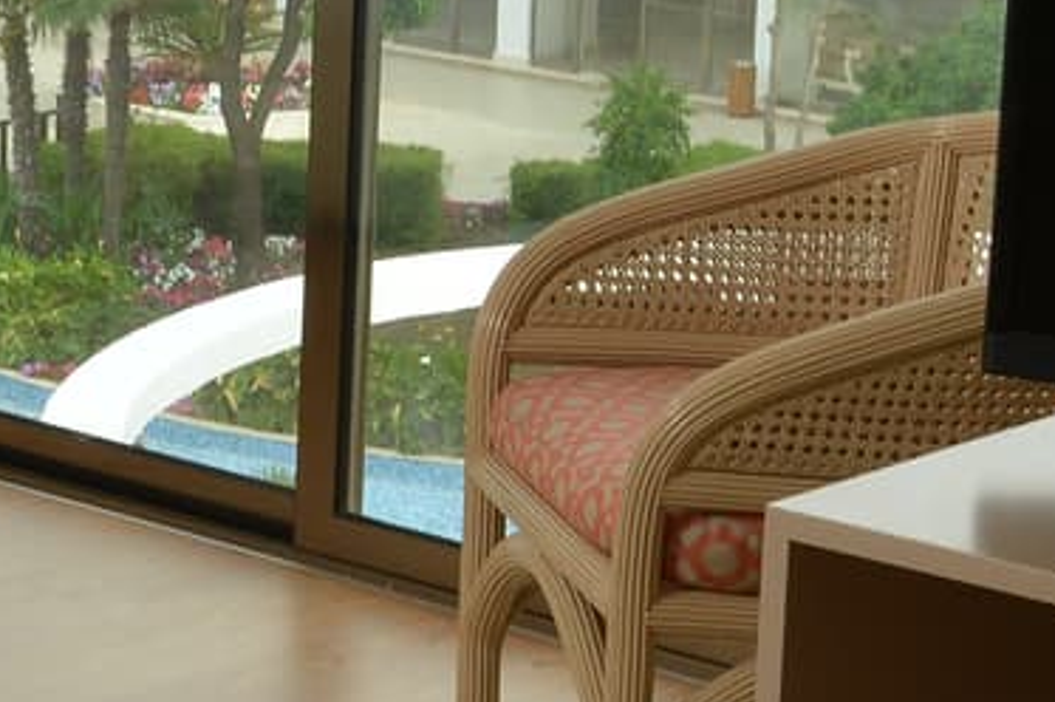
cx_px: -554
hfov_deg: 12.1
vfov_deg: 8.4
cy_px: -160
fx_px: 4714
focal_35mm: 161
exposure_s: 1/80
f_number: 16
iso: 400
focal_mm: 30
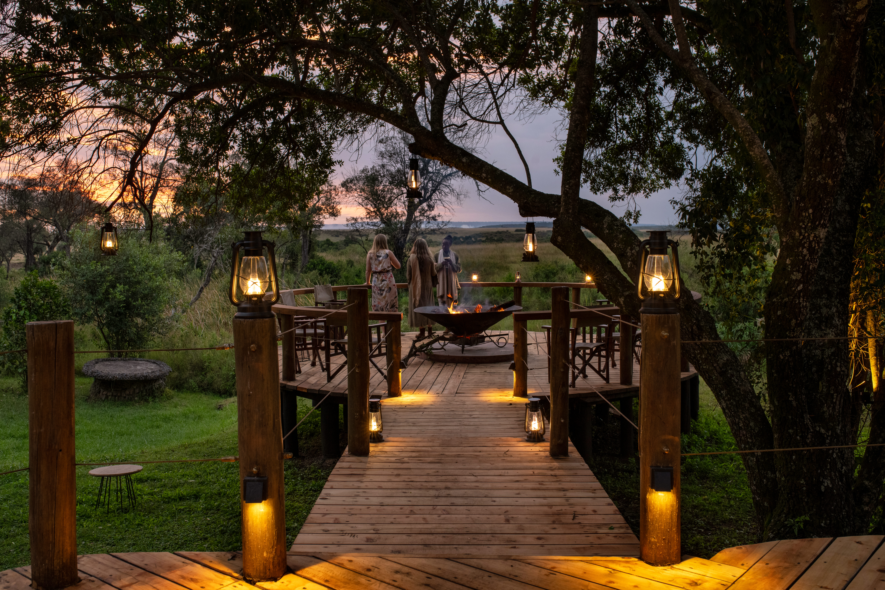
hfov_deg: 54.4
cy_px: 295
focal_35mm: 35
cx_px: 442
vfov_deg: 37.8
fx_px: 860
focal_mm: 35
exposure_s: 1/100
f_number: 9
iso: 1000
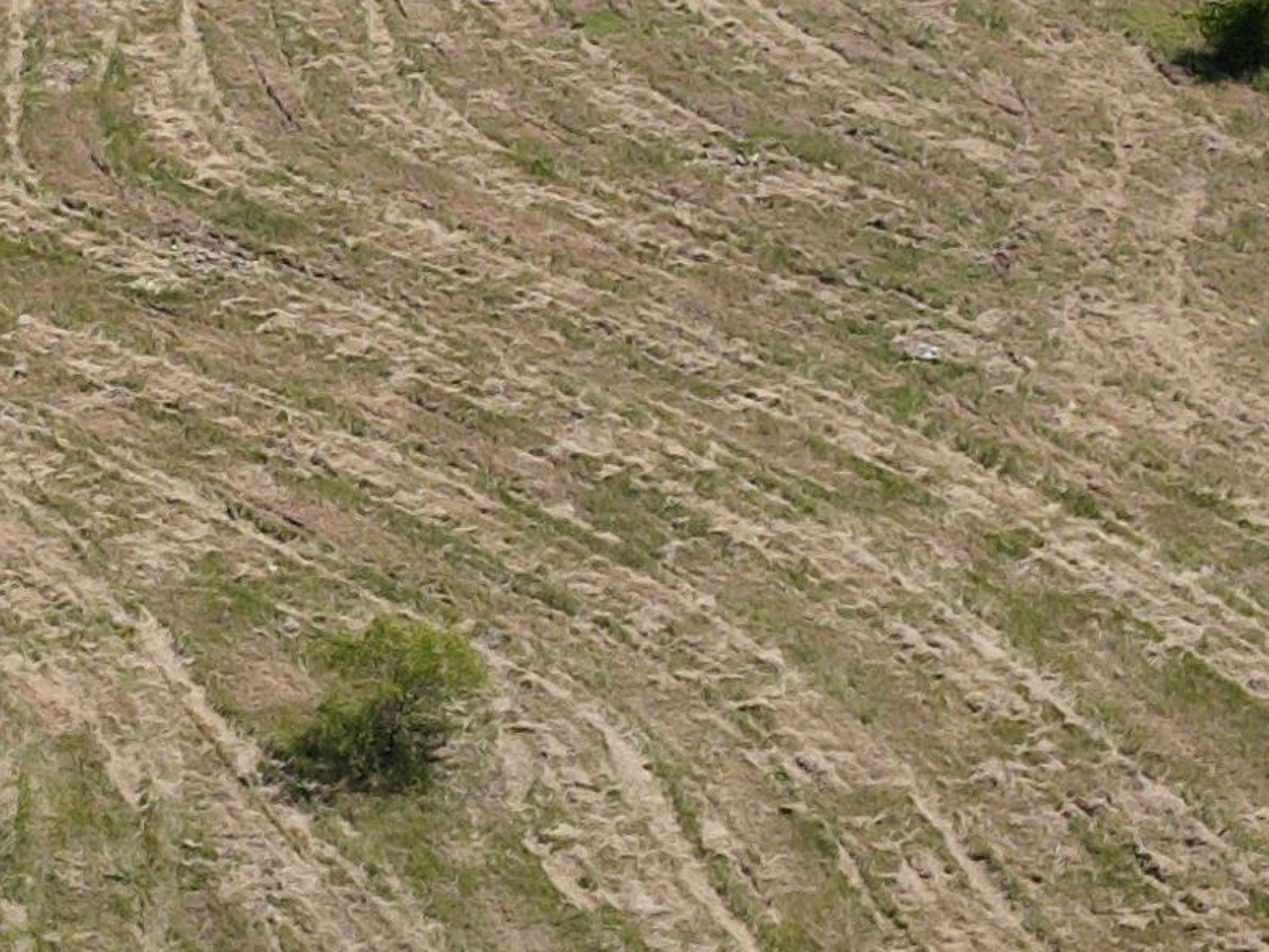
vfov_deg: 12.2
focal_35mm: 121
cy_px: 325
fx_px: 4436
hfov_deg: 16.2
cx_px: 290
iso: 110
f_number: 2.8
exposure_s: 1/725
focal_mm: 4.5
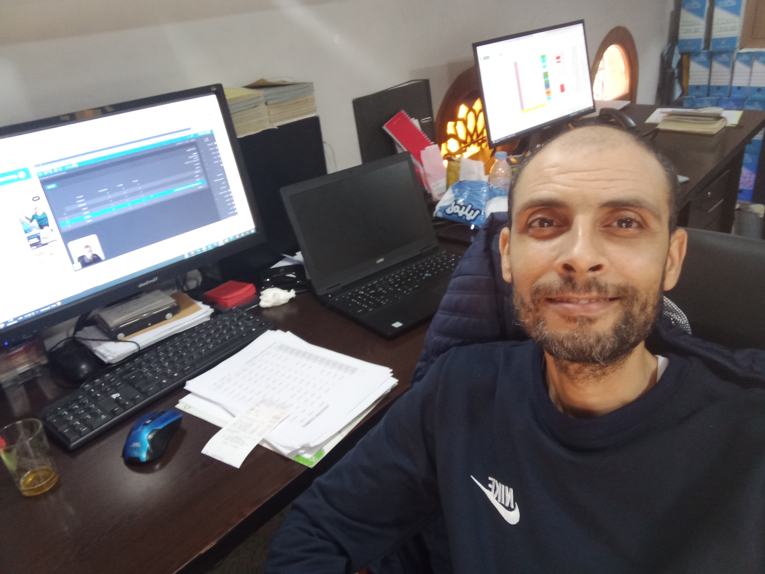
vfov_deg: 53.1
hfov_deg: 67.3
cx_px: 382
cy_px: 287
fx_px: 575
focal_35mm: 26
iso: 641
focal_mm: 2.78
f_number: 2.05
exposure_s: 1/20
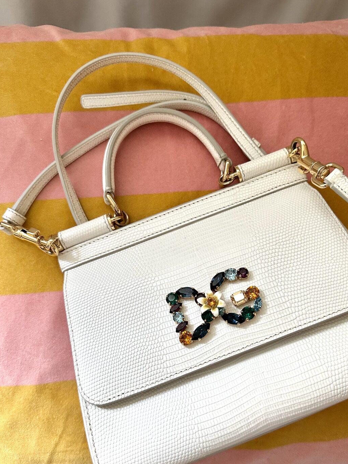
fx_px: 375
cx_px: 200
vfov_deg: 63.3
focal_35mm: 28
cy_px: 258
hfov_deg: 49.6
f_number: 1.78
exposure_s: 1/60
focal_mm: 6.86
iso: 250
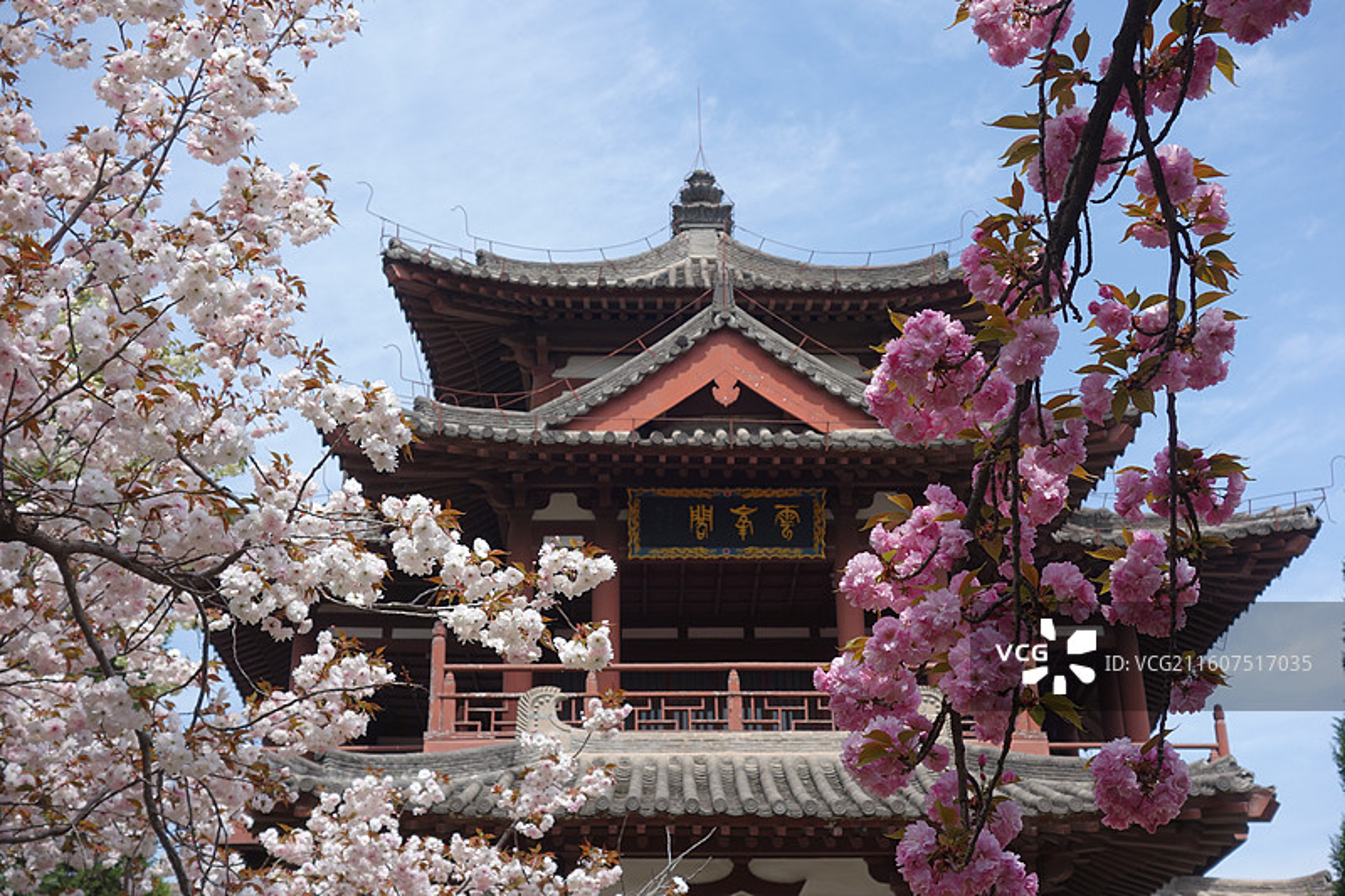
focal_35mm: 48
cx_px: 672
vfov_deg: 28.1
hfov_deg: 41.1
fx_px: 1793
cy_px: 448
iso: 125
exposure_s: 1/400
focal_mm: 17.8
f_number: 5.6
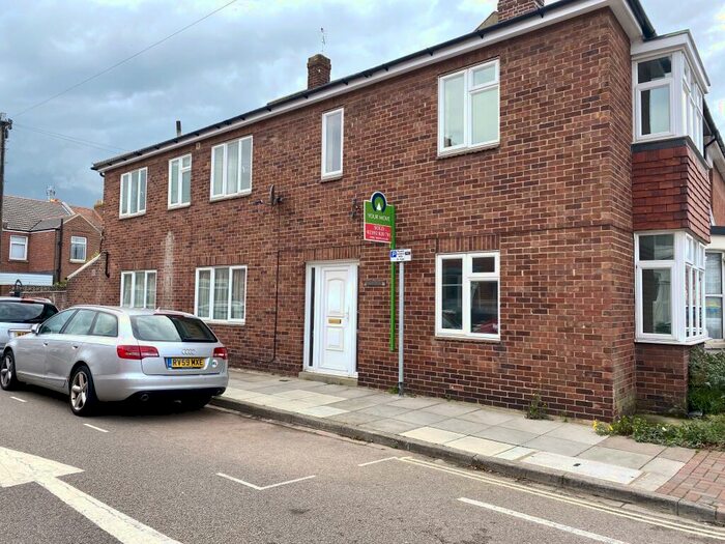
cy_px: 272
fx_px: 545
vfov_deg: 53.1
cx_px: 362
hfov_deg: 67.3
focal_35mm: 26
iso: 32
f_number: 1.8
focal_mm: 4.25
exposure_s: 1/633
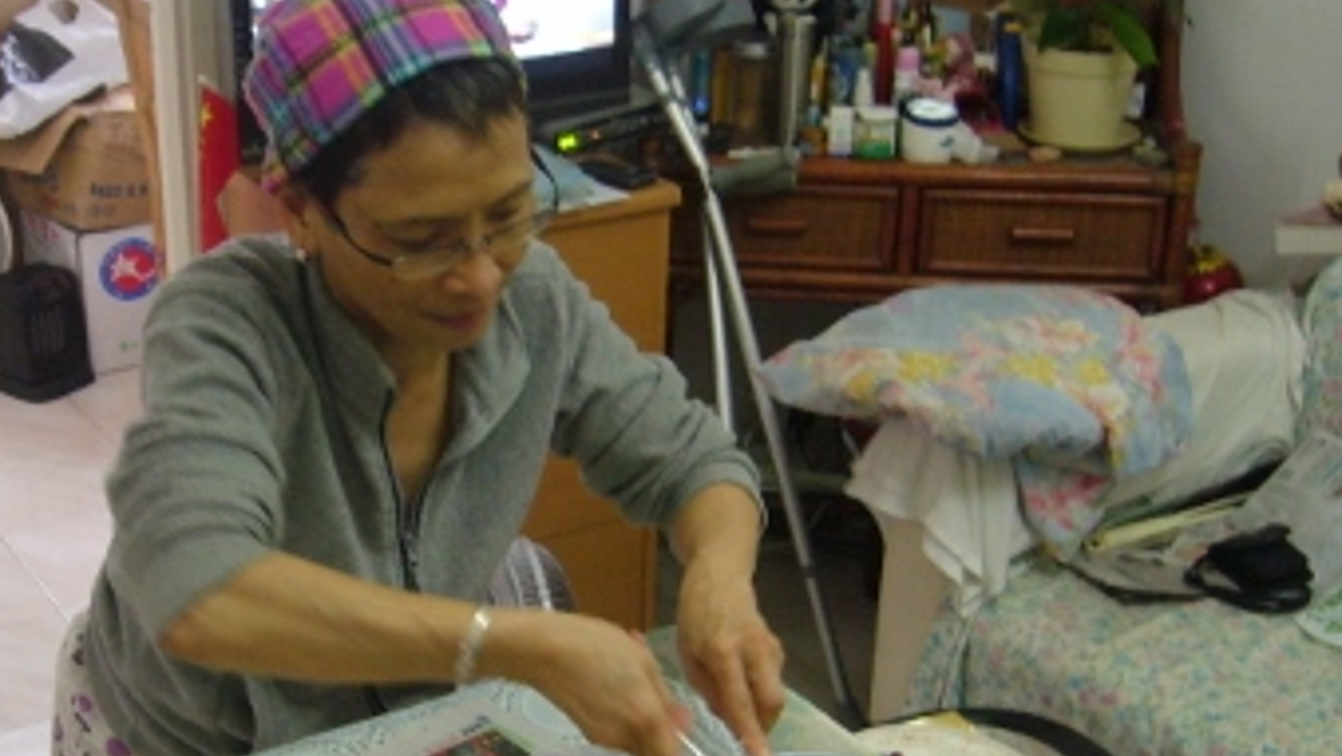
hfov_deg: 37.9
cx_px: 408
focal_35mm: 54
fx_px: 1922
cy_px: 491
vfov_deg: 22.2
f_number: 2.8
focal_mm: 5.8
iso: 200
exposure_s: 1/8
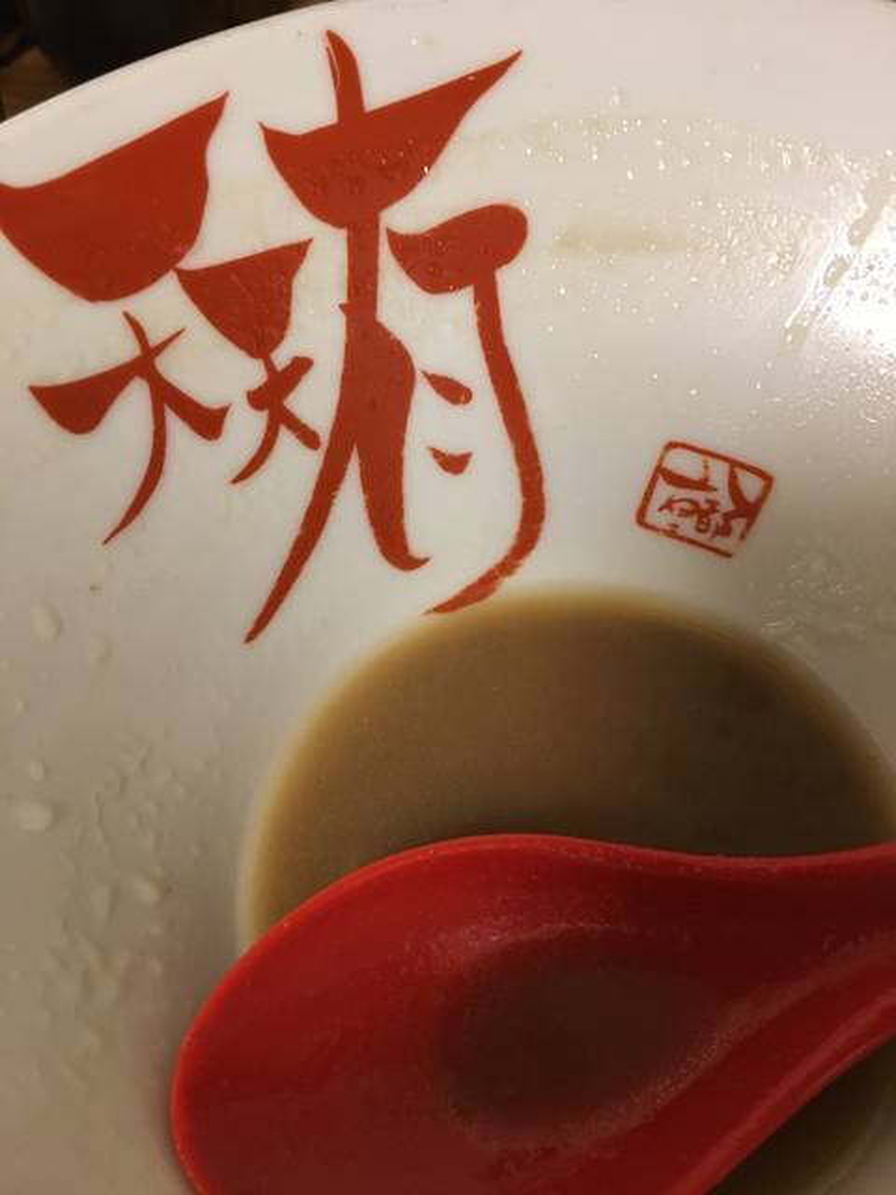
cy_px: 598
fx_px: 1001
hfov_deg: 48.2
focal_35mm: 29
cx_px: 448
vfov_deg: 61.7
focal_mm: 4.15
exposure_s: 1/30
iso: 125
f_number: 2.2
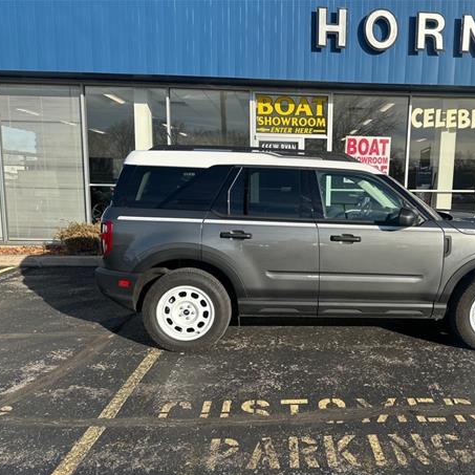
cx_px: 311
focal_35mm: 30
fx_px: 466
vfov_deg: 54.0
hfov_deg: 53.1
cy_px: 251
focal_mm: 6.86
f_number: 1.78
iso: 80
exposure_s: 1/3861
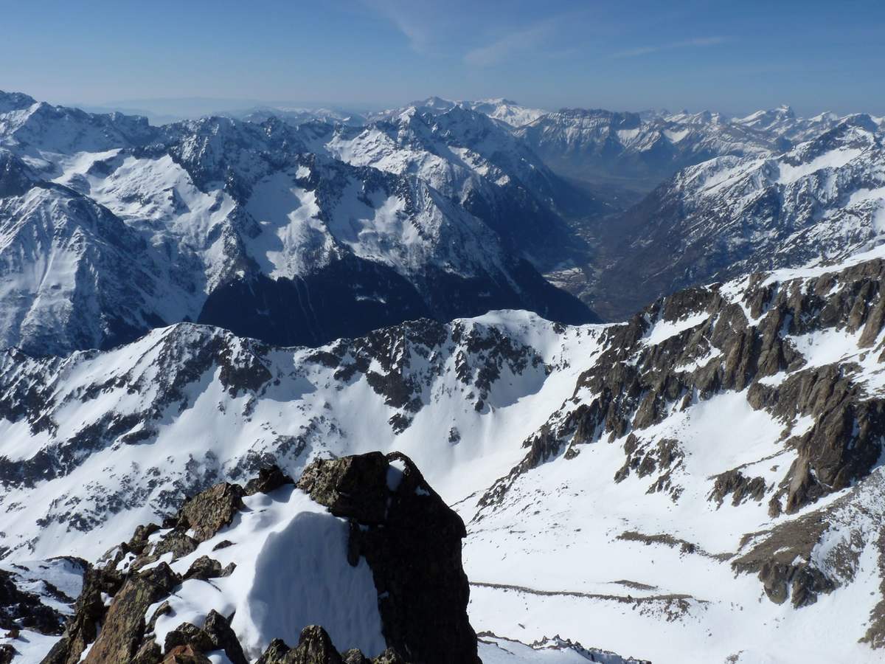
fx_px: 690
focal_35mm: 27
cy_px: 332
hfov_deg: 65.3
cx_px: 442
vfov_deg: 51.4
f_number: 7.1
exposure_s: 1/500
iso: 80
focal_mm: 4.8
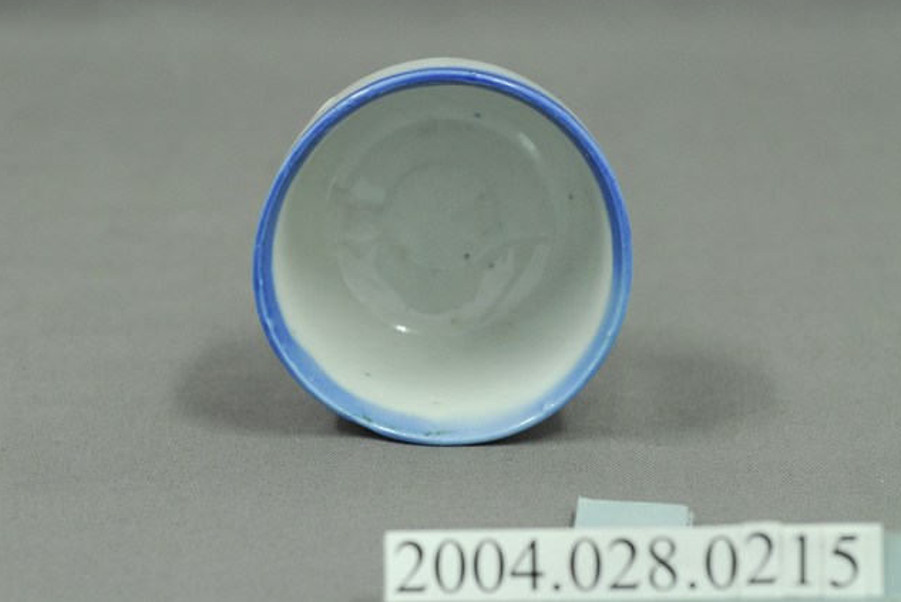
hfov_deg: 22.4
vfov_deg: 15.0
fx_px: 2279
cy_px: 299
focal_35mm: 91
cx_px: 451
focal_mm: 60
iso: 1000
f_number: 8
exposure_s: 1/10
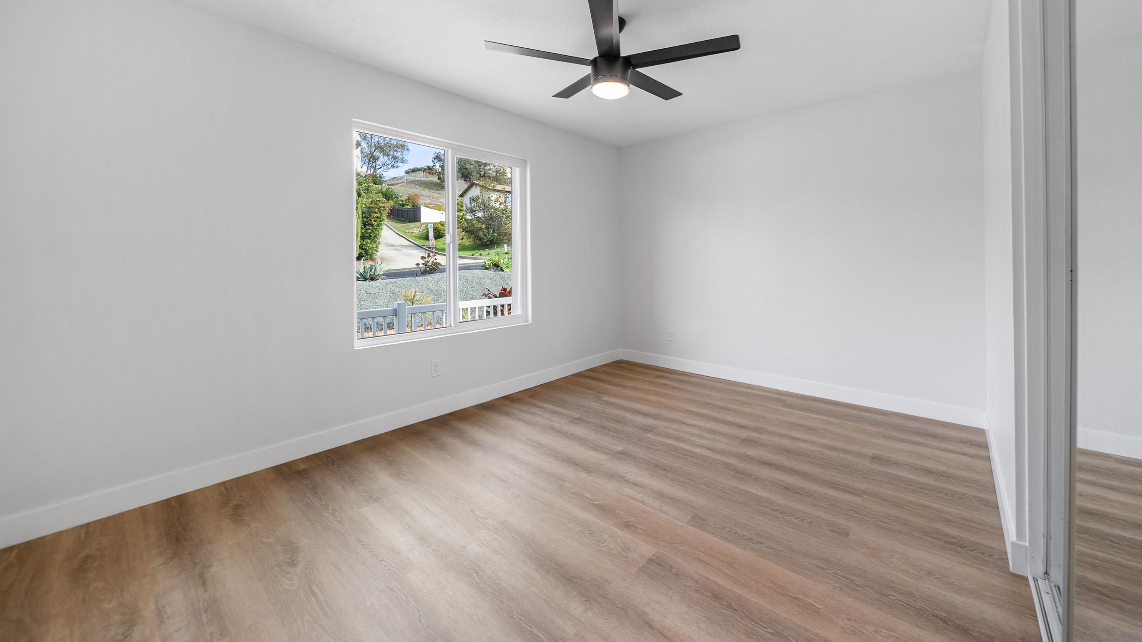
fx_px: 394
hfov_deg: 110.8
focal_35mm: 13
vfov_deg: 77.5
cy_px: 255
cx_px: 586
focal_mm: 12
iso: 250
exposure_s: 1/250
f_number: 7.1
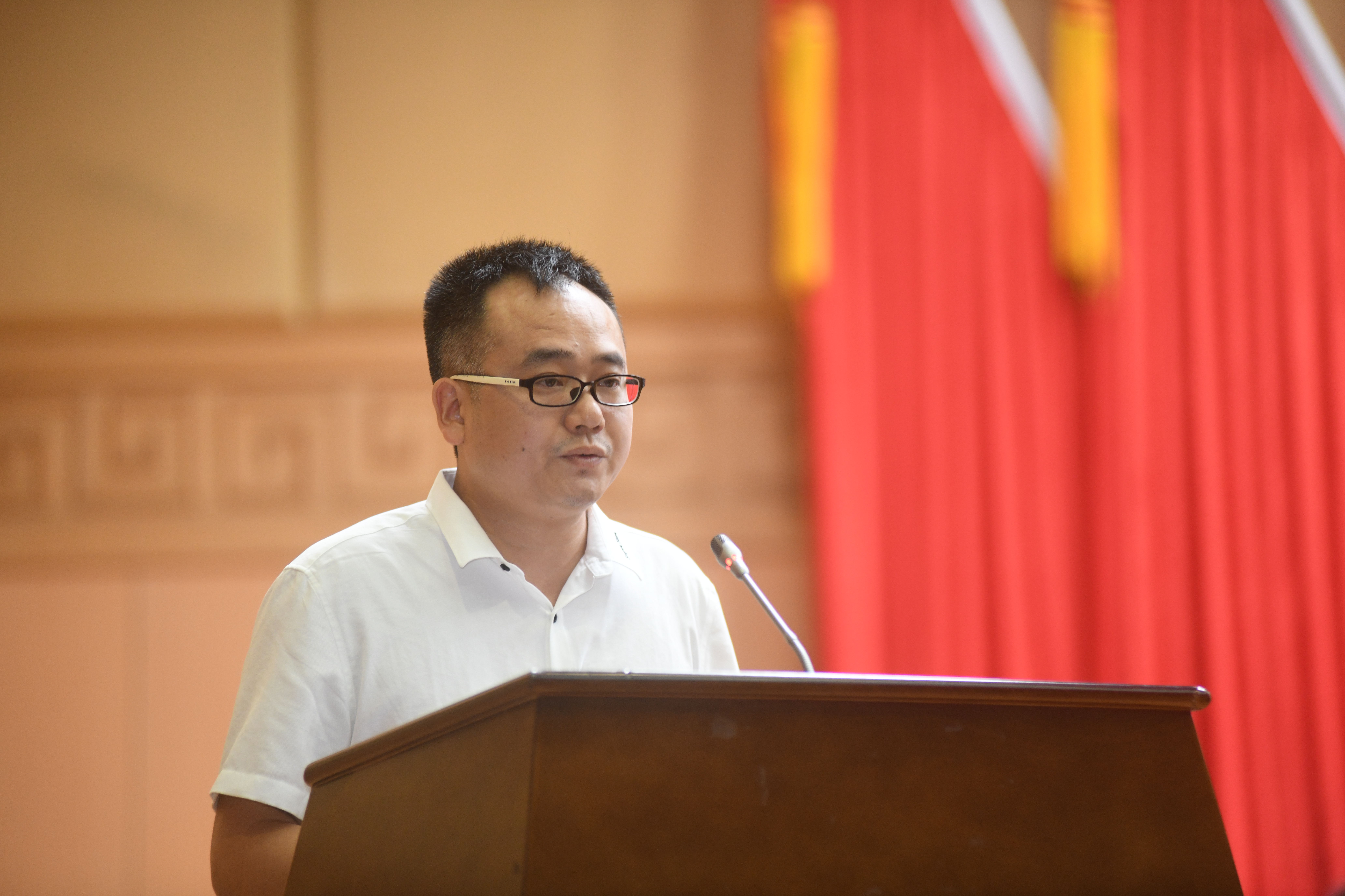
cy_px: 448
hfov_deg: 11.1
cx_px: 672
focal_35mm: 185
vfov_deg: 7.4
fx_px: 6911
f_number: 3.2
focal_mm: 185
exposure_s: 1/100
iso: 1600
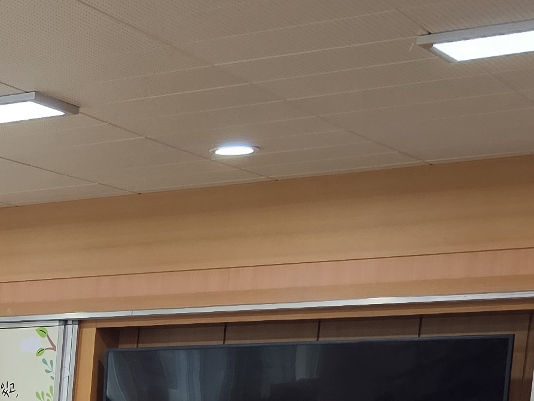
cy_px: 722
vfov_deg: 13.0
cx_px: -414
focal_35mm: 103
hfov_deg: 16.2
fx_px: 1589
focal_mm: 6.3
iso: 125
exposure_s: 1/120
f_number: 1.7
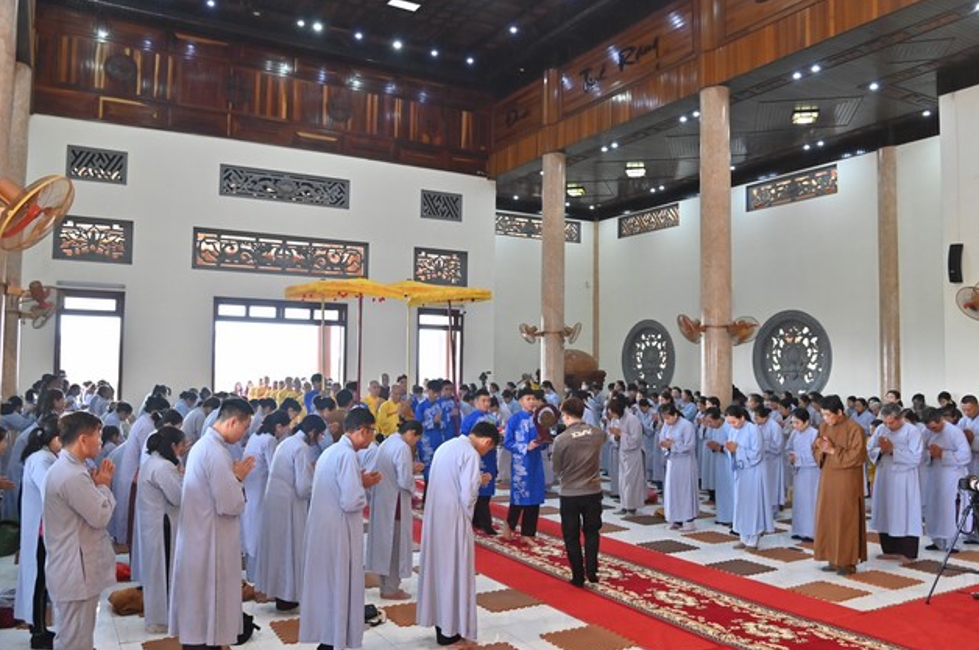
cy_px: 330
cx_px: 497
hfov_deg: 63.7
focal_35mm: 29
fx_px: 788
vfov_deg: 44.8
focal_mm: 28
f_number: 5
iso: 3200
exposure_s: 1/160
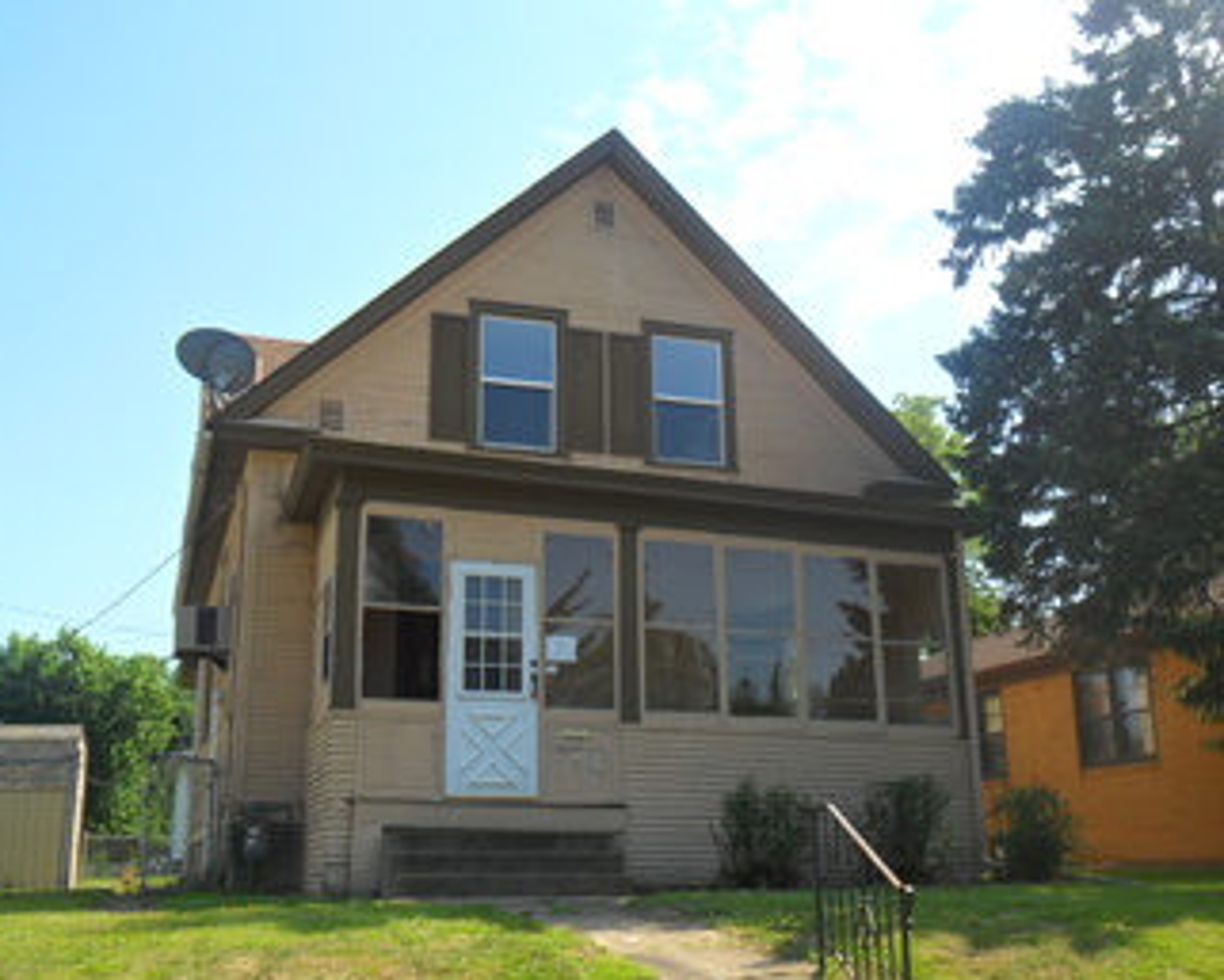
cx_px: 633
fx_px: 1413
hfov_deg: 46.8
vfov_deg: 38.2
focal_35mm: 39
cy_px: 492
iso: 100
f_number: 4
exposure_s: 1/500
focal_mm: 6.6
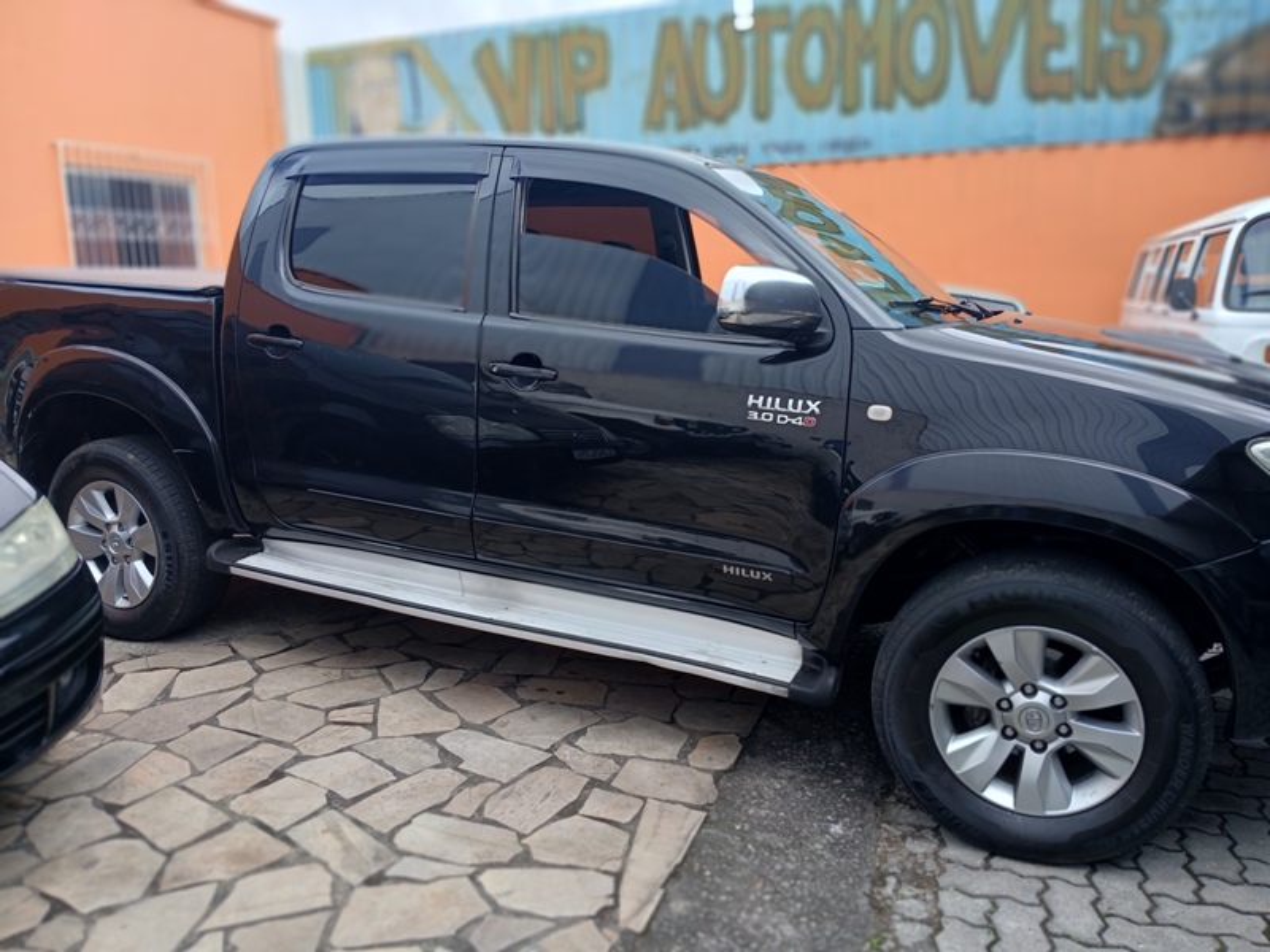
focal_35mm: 26
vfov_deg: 53.1
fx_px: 954
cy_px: 476
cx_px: 635
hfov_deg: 67.3
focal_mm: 3.98
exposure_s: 1/182
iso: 20
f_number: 1.8
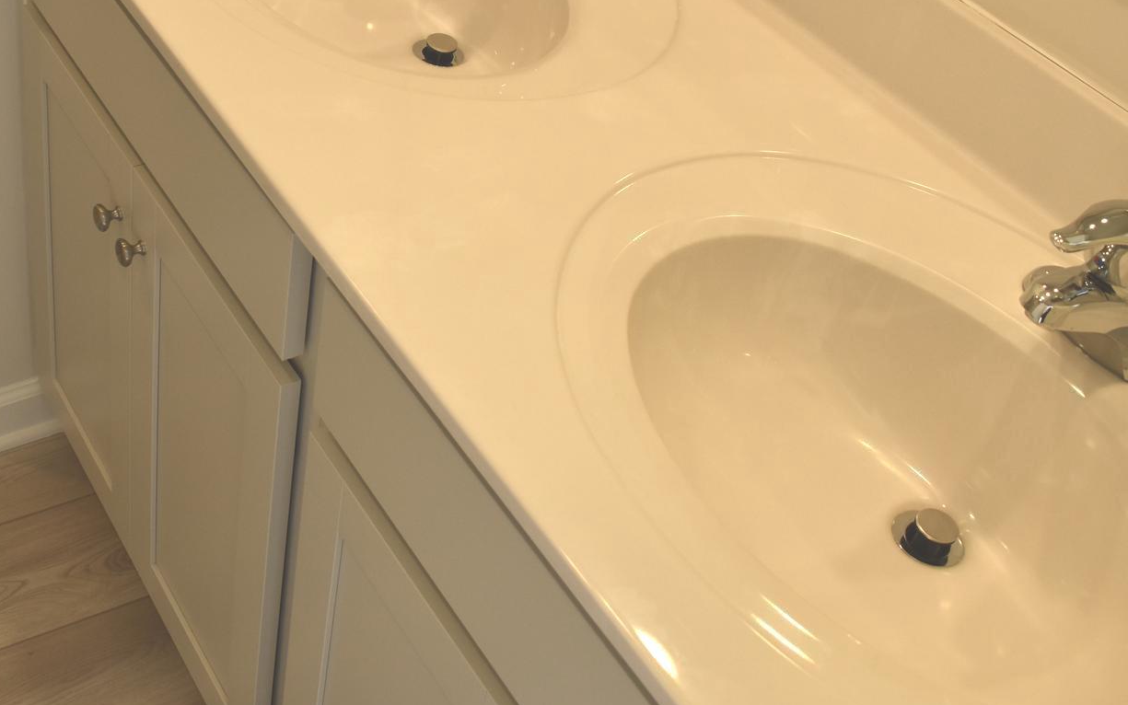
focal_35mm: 46
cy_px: 123
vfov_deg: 27.3
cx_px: 362
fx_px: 1414
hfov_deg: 42.8
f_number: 6.3
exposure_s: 1/160
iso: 400
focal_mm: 18
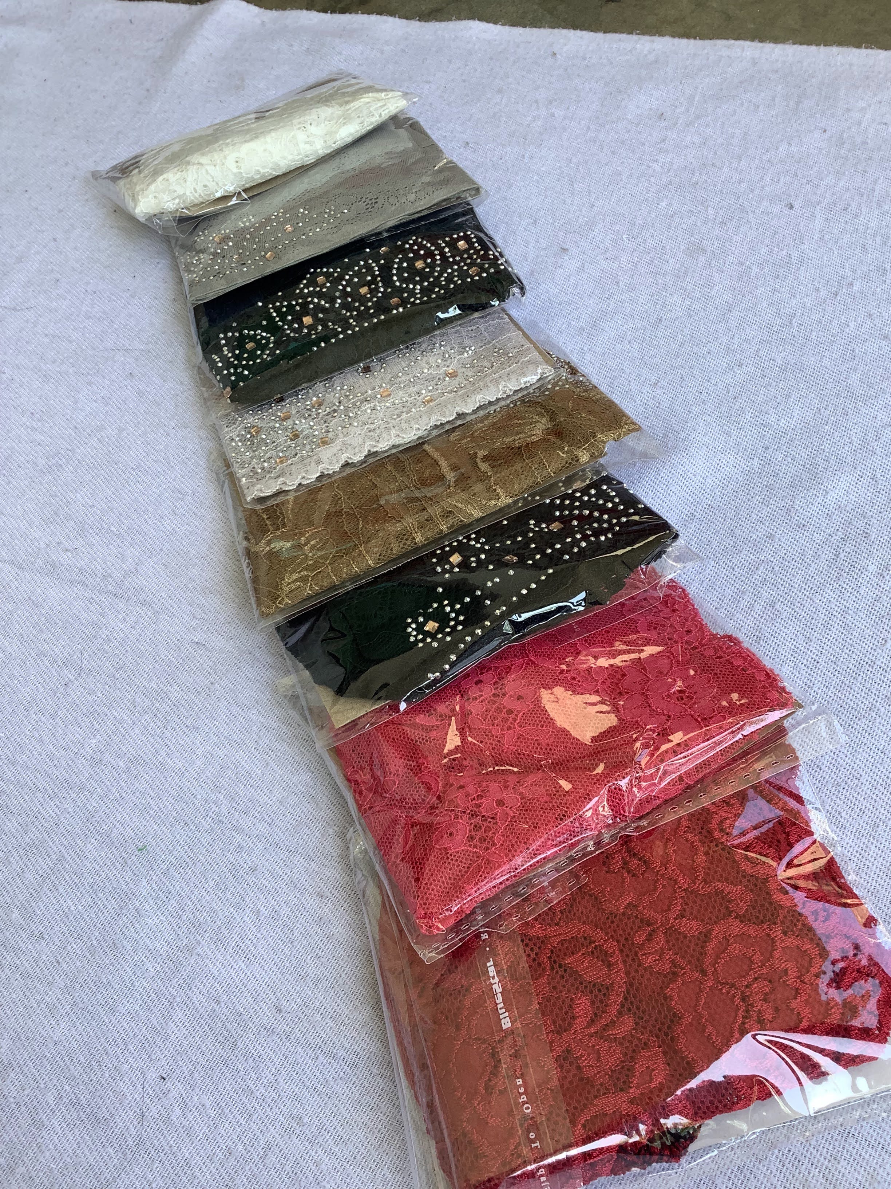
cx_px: 446
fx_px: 1064
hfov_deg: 45.4
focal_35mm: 31
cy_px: 594
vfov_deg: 58.4
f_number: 2.4
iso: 25
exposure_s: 1/120
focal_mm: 3.3
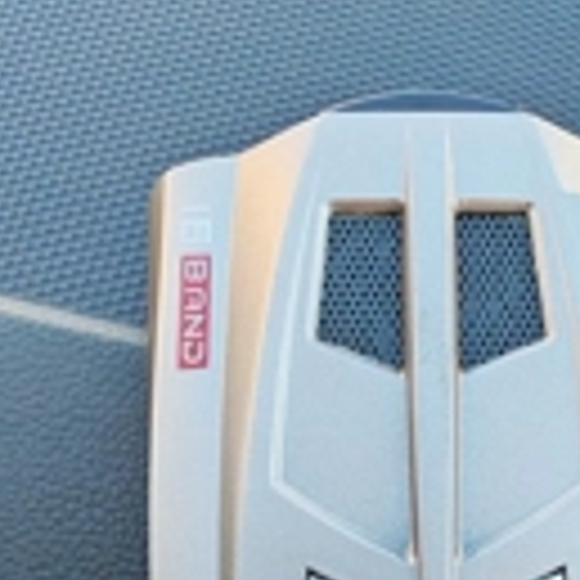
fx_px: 1251
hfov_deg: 25.4
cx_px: 508
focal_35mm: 66
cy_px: 279
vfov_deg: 26.1
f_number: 2.2
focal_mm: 1.96
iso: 100
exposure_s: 1/100
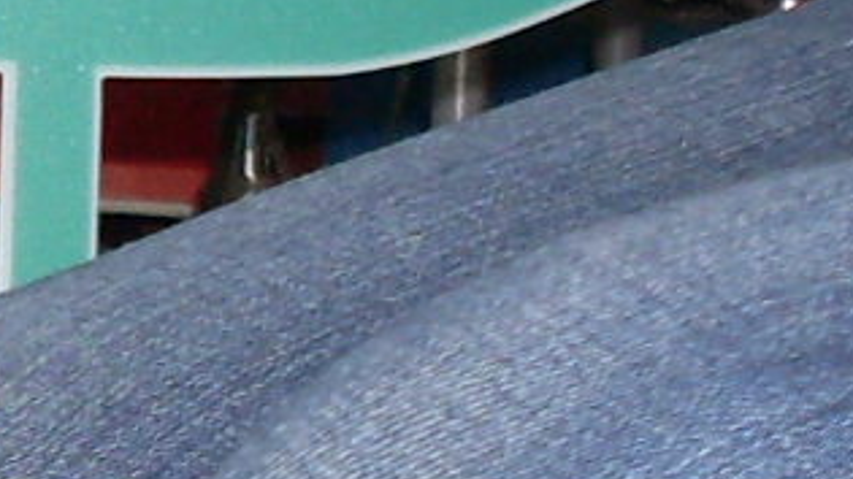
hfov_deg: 7.6
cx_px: -1078
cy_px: 319
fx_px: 6083
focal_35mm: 269
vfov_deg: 4.5
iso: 100
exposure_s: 1/45
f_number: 2.8
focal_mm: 6.3
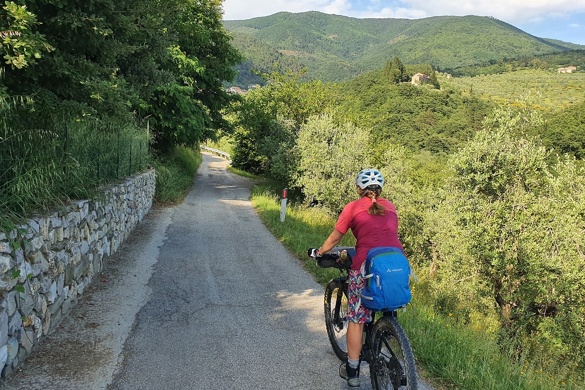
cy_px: 197
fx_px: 487
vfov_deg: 43.6
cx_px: 314
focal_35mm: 30
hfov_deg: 61.9
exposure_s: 1/824
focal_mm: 4.32
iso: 50
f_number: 2.4
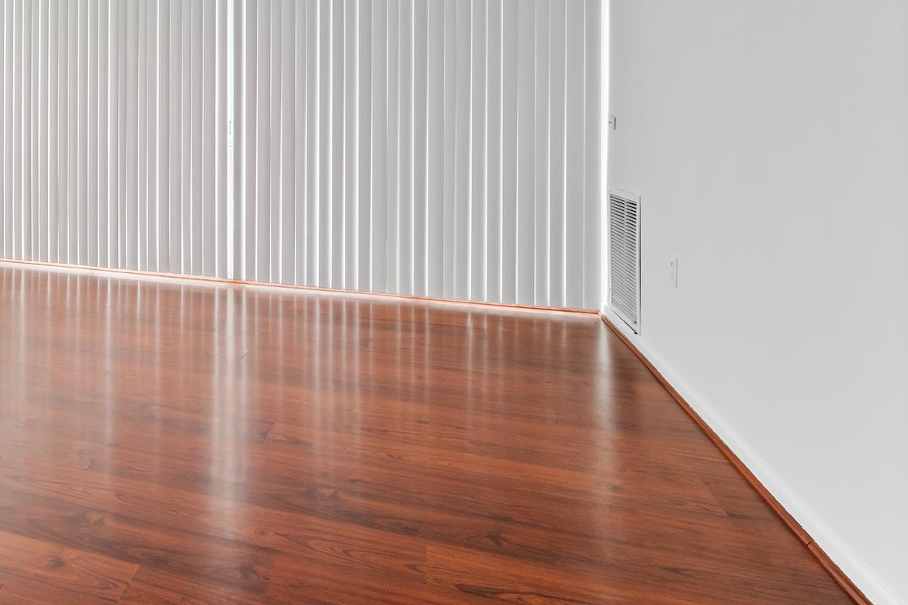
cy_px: 108
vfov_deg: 43.9
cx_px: 127
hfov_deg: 58.1
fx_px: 706
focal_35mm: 28
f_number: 8
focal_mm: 16
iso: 640
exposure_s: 1/5
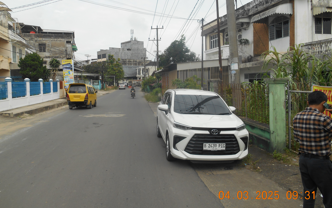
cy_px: 93
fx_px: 253
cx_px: 165
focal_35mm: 28
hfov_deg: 66.5
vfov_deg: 44.5
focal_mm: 4.7
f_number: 3.4
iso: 80
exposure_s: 1/500
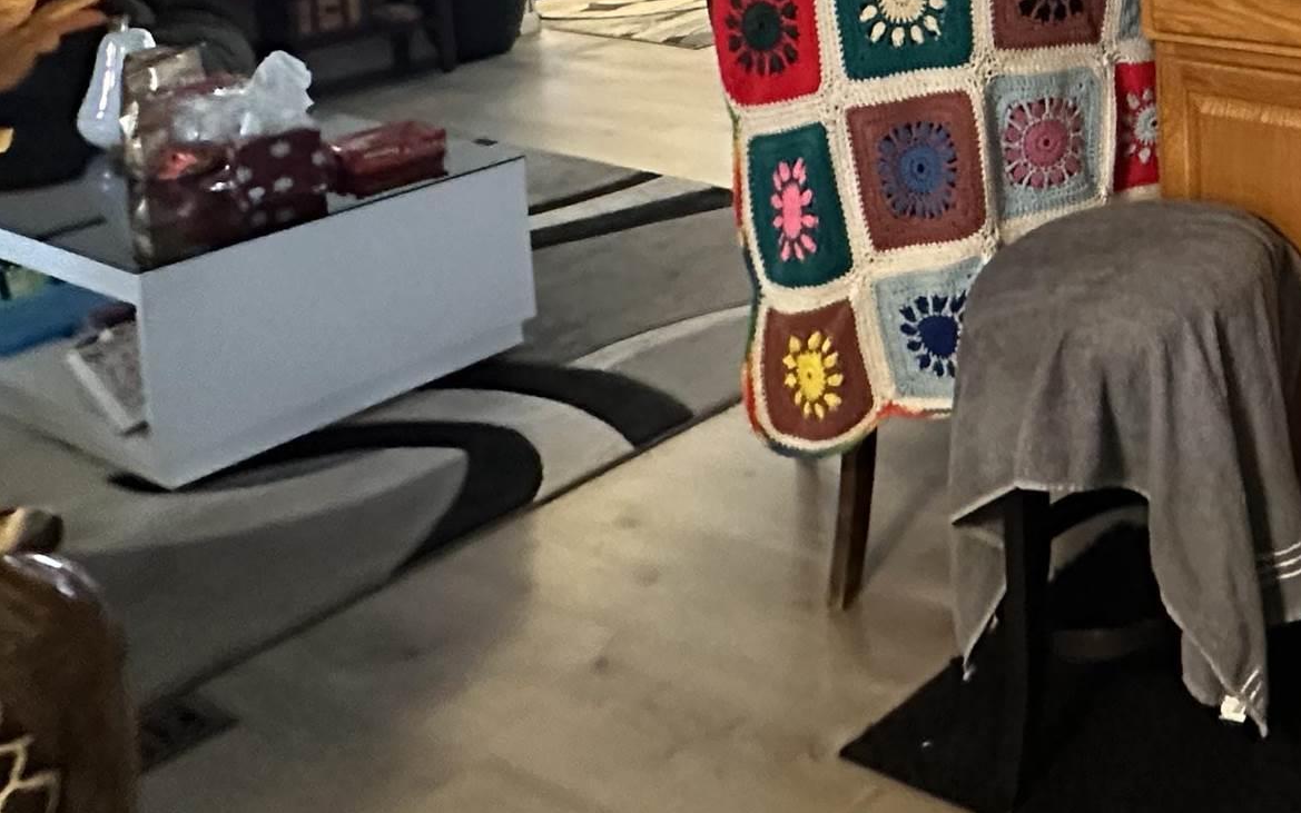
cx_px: 1584
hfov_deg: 37.3
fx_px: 1383
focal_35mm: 39
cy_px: -235
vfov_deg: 27.5
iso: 800
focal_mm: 2.22
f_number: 2.2
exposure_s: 1/60
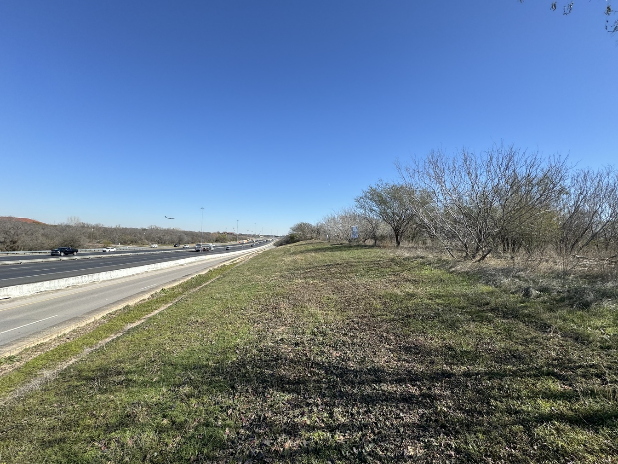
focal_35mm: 15
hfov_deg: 98.1
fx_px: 268
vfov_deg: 81.7
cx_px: 320
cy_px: 245
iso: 40
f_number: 2.2
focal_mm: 2.22
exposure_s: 1/1789
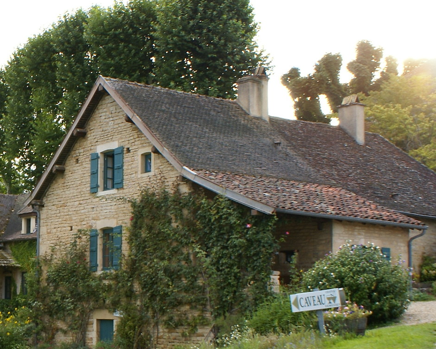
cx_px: -67
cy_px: 263
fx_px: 929
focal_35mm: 72
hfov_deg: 24.3
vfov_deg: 21.1
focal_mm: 20
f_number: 6.3
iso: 100
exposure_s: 1/60
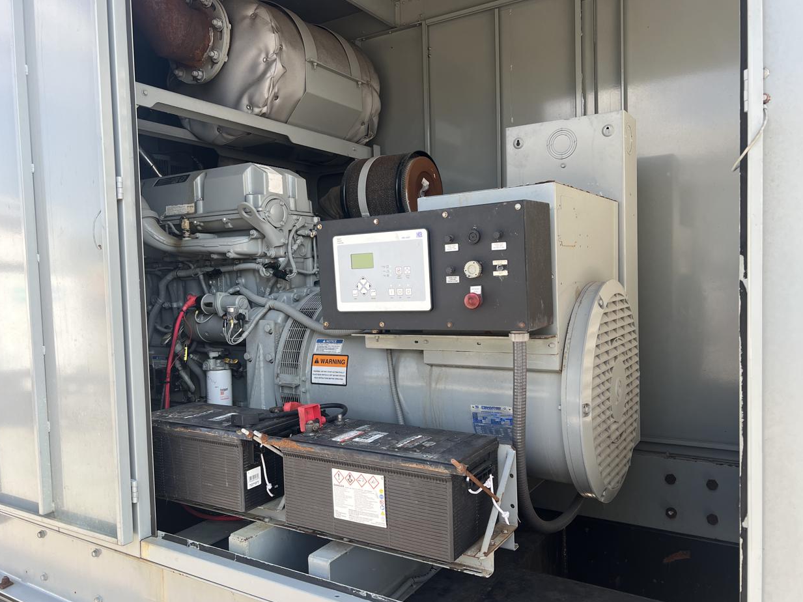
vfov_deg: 51.3
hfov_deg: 65.3
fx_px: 626
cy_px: 302
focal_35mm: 27
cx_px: 410
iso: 50
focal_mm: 5.7
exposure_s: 1/493
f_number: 1.5
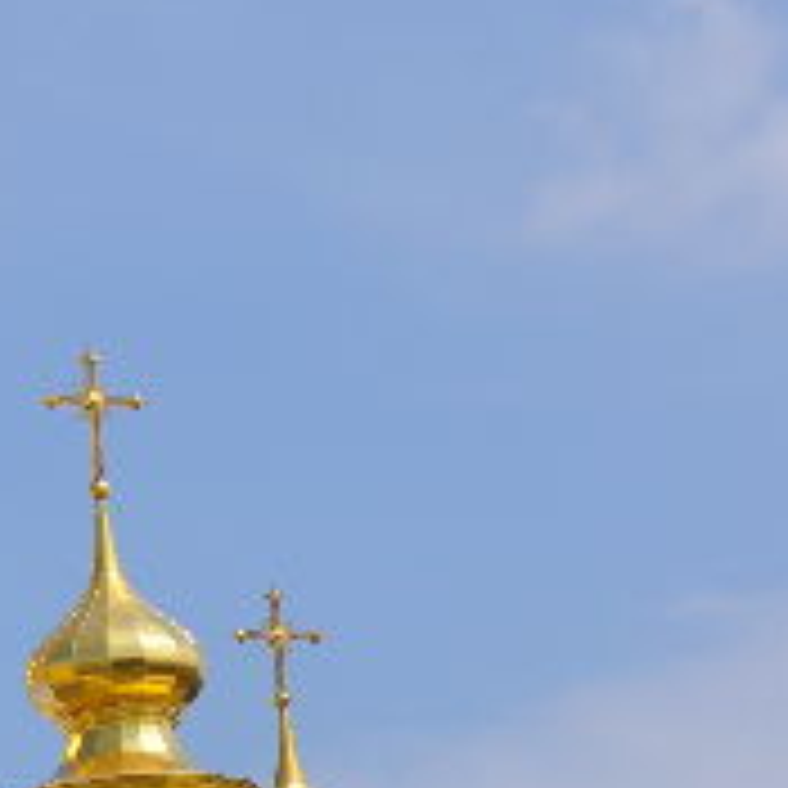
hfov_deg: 4.3
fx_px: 10348
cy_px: 756
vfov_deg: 4.4
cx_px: -266
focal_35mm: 402
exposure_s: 1/500
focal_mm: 75
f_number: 11
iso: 200
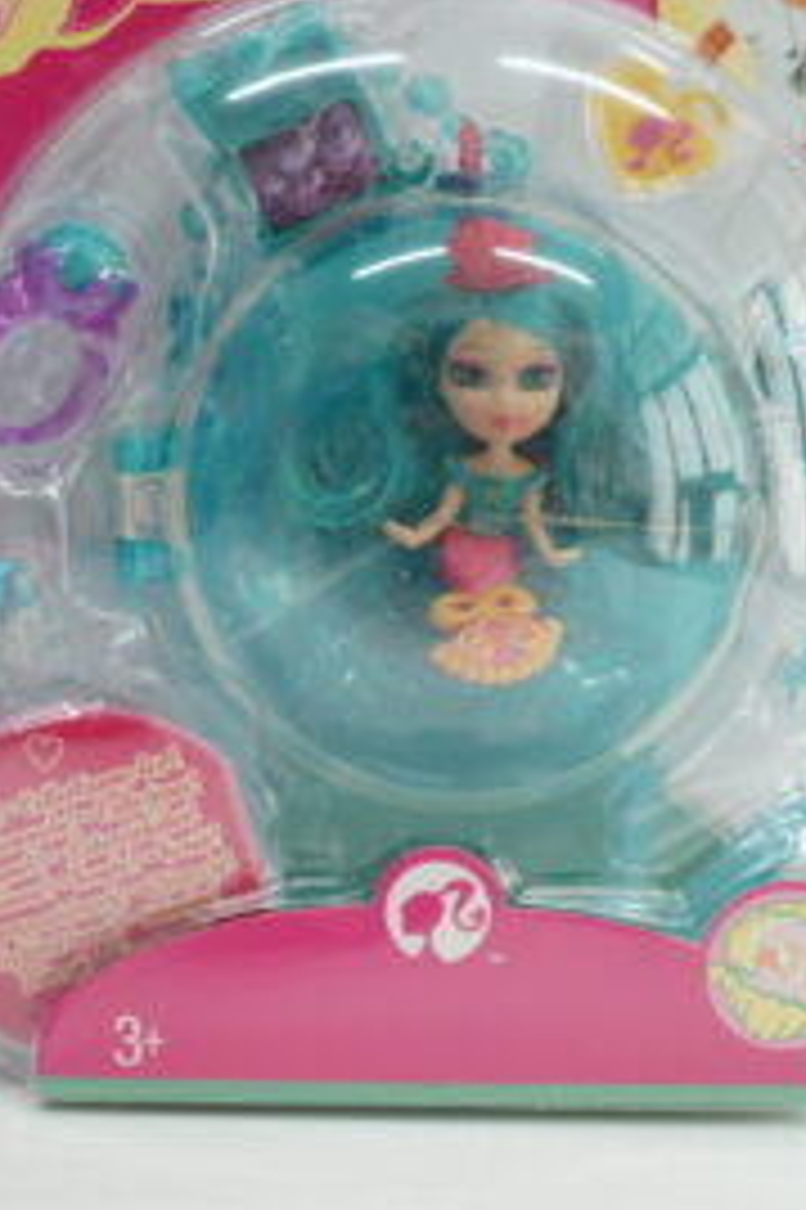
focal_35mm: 53
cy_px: 614
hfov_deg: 25.5
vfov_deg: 37.6
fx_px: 1777
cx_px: 450
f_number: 5.6
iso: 1250
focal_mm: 21
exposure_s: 1/60
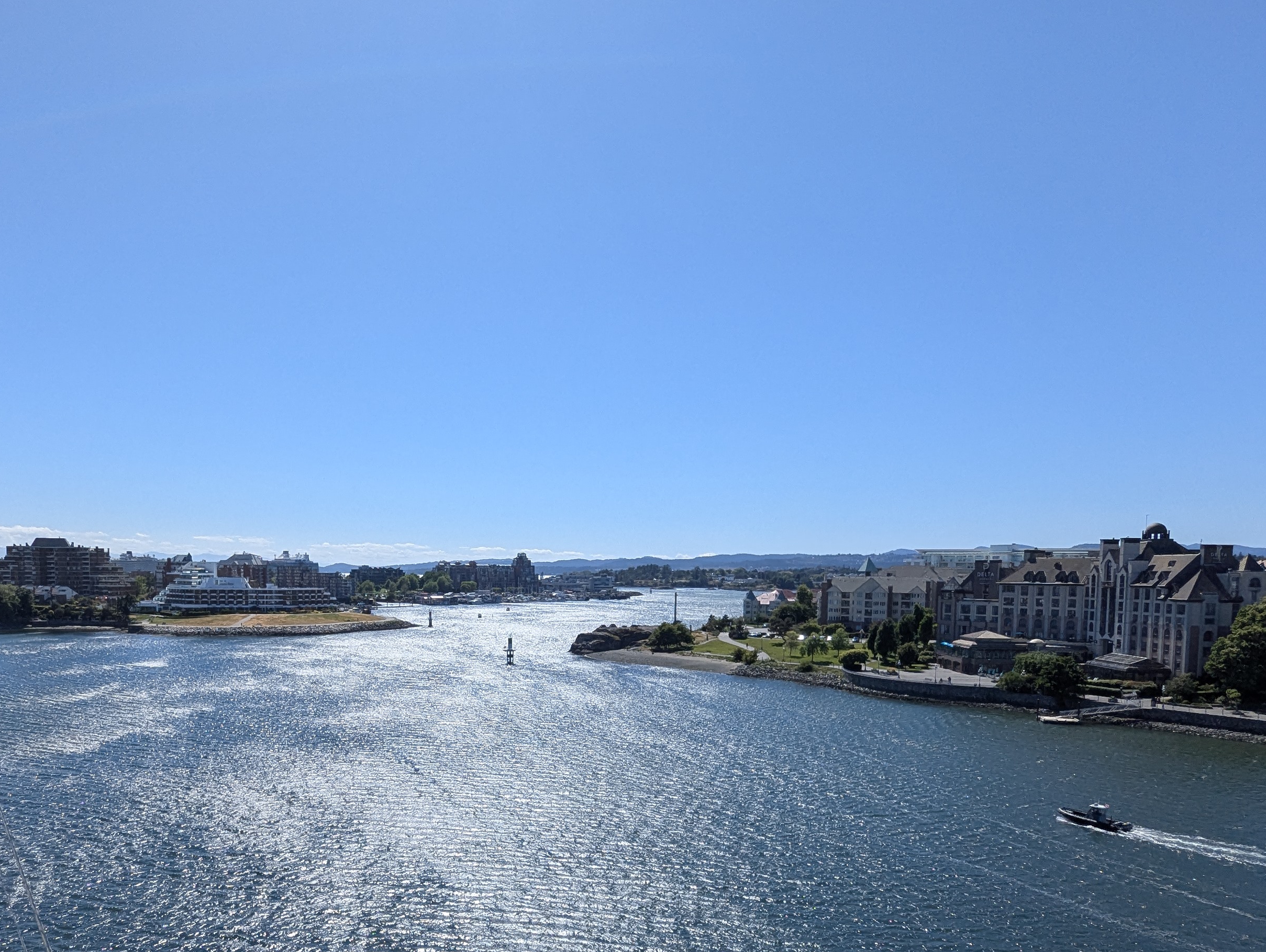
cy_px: 660
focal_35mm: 27
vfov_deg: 50.2
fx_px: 989
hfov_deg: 64.7
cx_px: 509
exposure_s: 1/2445
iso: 52
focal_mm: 2.35
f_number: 2.2
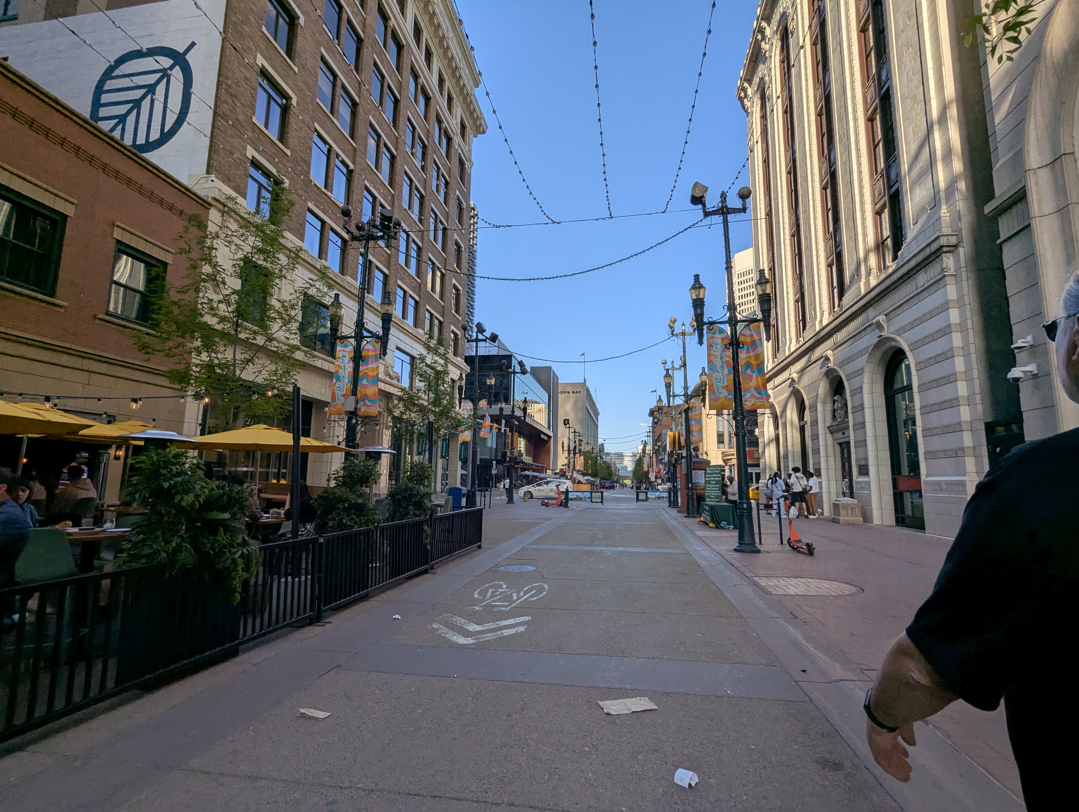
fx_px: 499
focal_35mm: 16
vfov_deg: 78.2
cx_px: 540
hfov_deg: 94.4
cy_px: 406
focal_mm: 2.35
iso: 45
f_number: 2.2
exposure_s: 1/1021
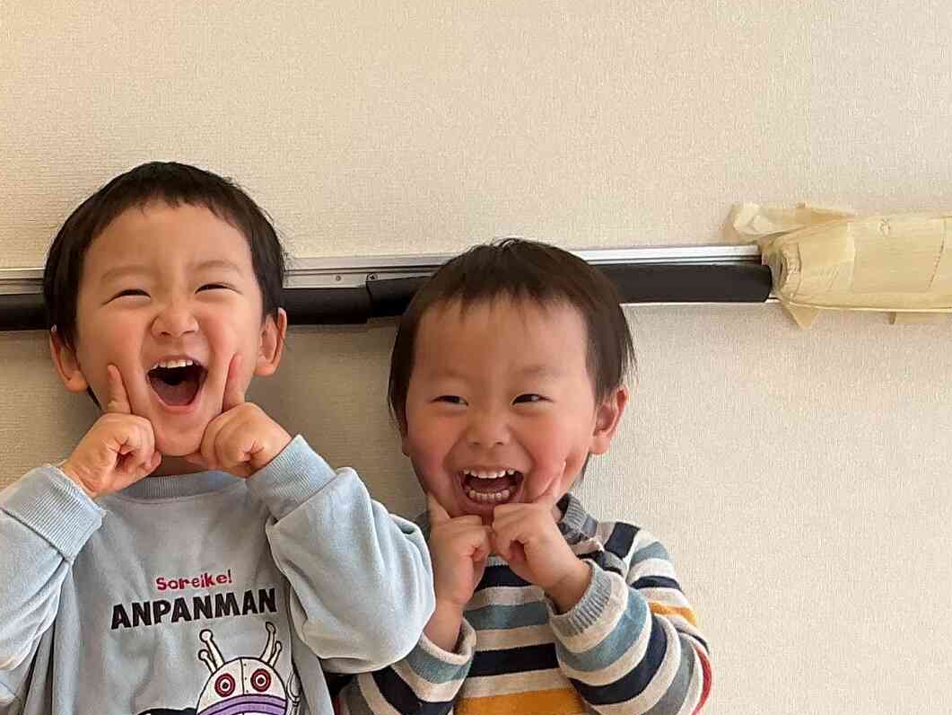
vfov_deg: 17.7
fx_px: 2255
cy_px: 673
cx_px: -183
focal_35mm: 82
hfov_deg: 22.1
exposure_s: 1/154
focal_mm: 3
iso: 20
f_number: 1.8
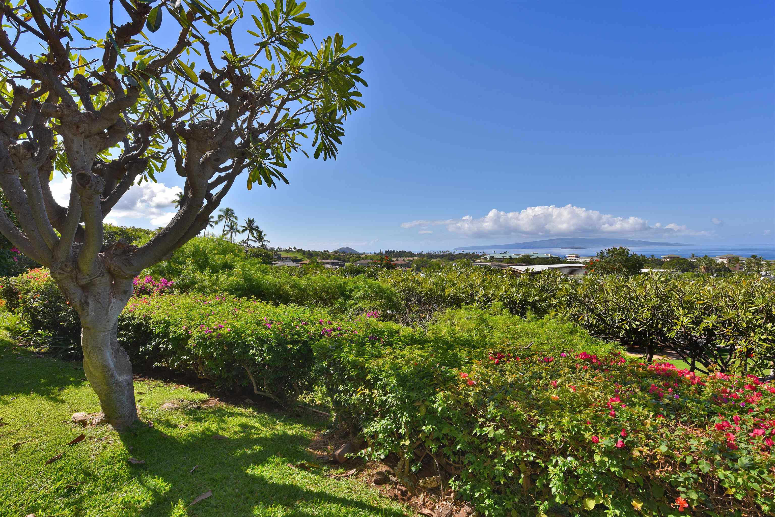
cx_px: 388
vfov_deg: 67.4
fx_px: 388
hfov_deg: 90.0
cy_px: 258
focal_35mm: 18
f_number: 13
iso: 125
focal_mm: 18
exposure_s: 1/200
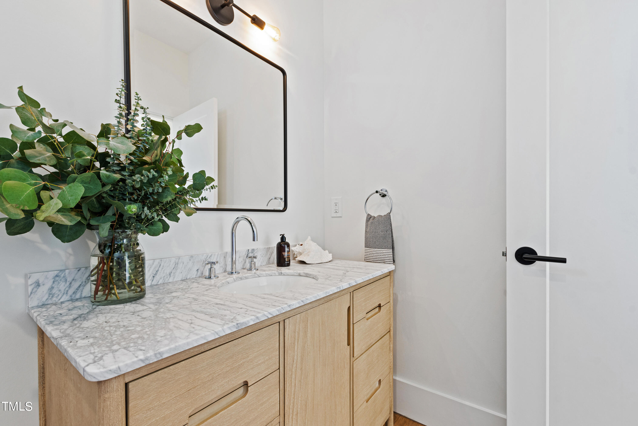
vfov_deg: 77.3
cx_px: 319
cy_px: 213
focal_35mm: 15
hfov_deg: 100.4
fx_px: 266
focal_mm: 10
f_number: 8
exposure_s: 1/3
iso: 100
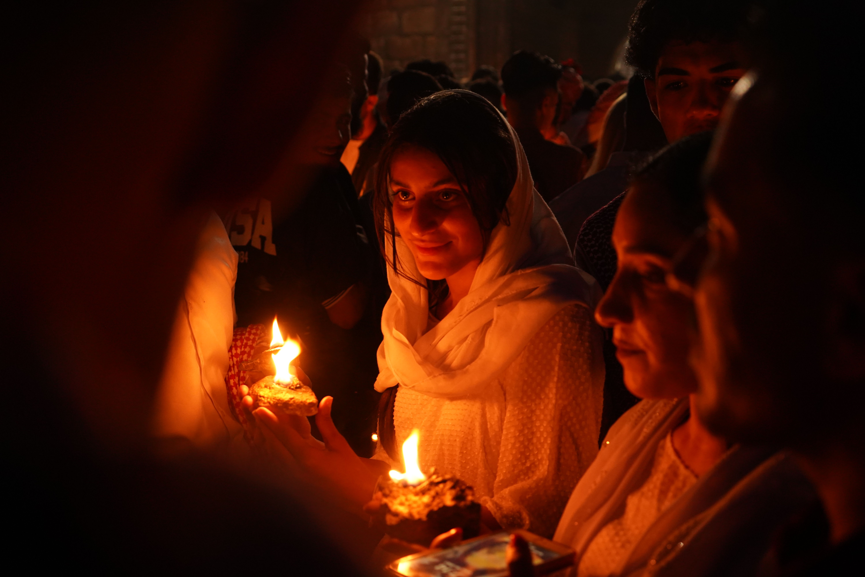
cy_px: 288
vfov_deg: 33.4
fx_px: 961
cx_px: 432
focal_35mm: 40
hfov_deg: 48.5
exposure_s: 1/80
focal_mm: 40
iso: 3200
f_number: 4
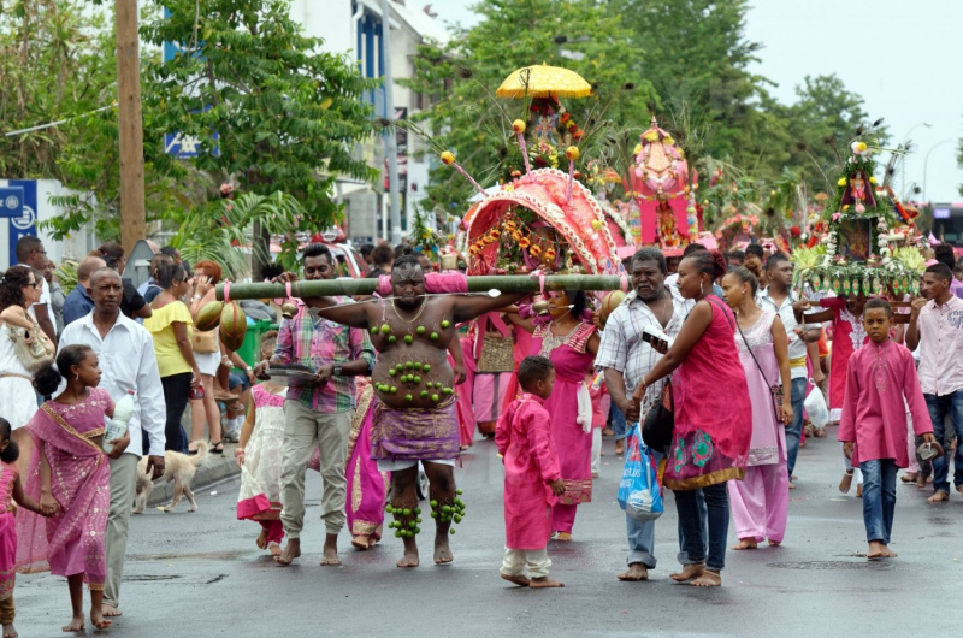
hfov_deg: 10.2
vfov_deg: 6.8
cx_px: 482
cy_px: 319
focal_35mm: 202
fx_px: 5406
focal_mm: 135
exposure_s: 1/400
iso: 200
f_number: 6.3
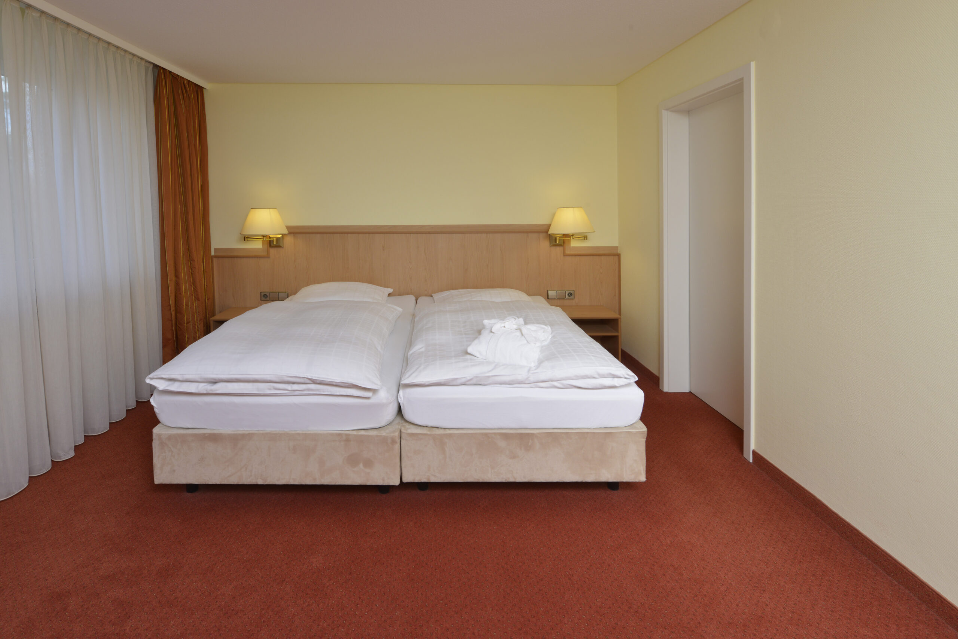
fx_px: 453
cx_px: 479
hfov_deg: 93.3
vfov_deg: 70.5
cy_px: 320
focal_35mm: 17
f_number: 14
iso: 400
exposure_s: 1/40
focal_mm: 17
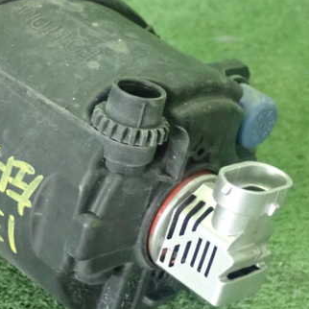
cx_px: 84
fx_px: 949
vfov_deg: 18.5
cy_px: 136
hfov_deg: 18.4
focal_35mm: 94
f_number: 3.5
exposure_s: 1/50
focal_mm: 10.29
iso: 2500
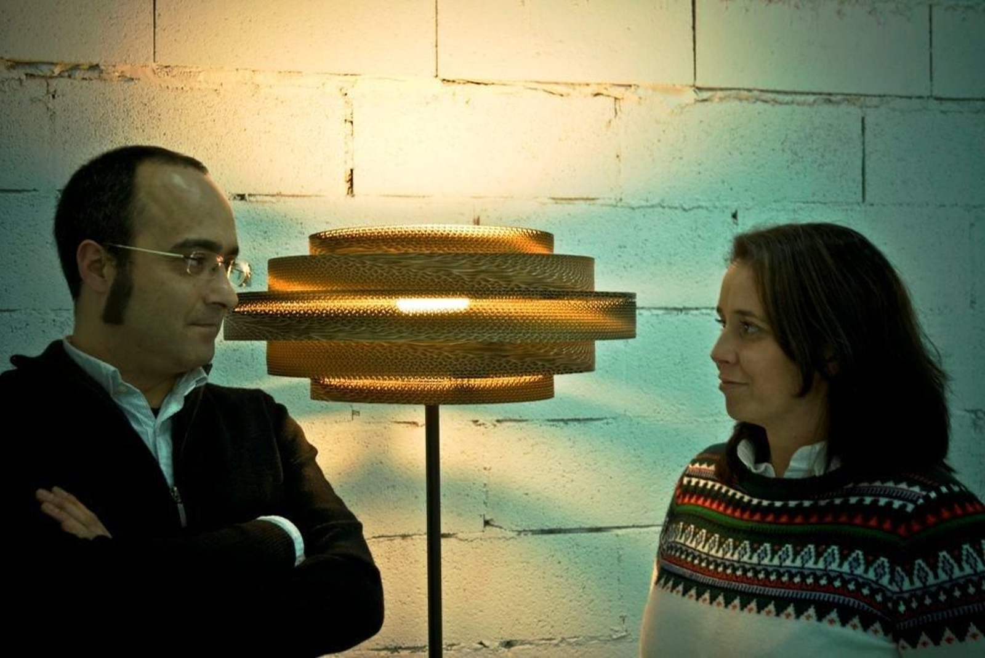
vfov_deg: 29.0
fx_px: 1273
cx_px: 492
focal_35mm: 46
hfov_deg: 42.3
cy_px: 329
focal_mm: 31
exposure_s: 1/3
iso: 100
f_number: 5
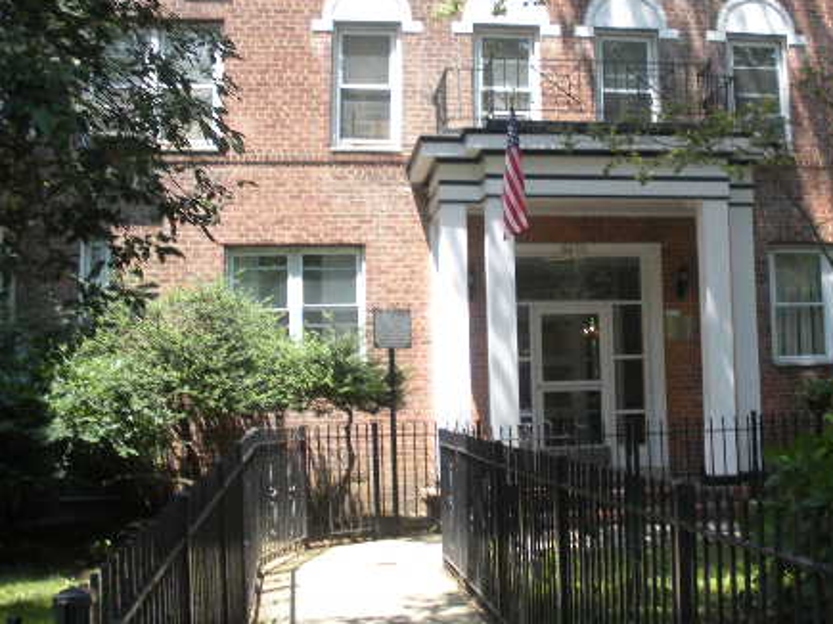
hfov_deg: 35.5
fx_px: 1275
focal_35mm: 53
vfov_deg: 27.5
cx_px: 611
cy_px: 272
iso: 64
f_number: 3.5
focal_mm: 6.3
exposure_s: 1/123
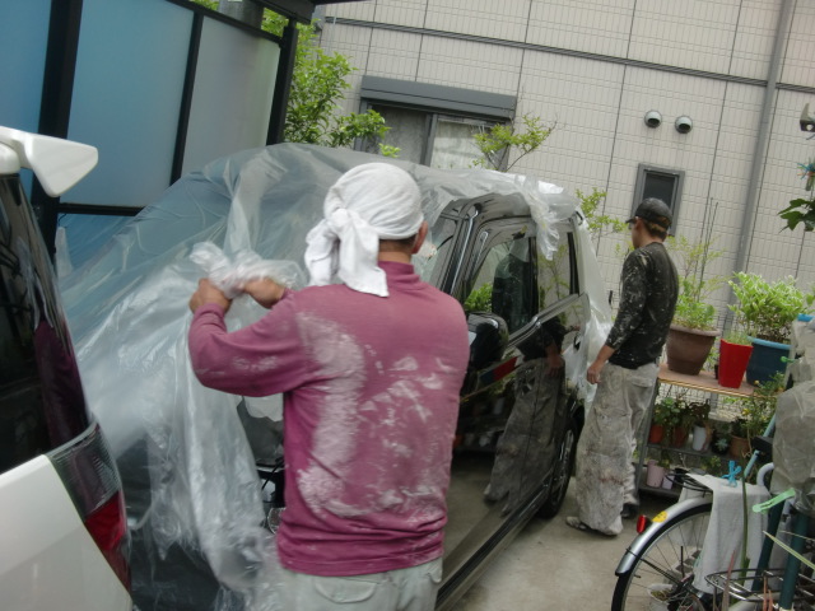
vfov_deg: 37.7
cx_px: 408
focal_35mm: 38
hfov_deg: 49.0
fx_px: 895
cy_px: 306
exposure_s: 1/60
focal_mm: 6.66
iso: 64
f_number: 3.9
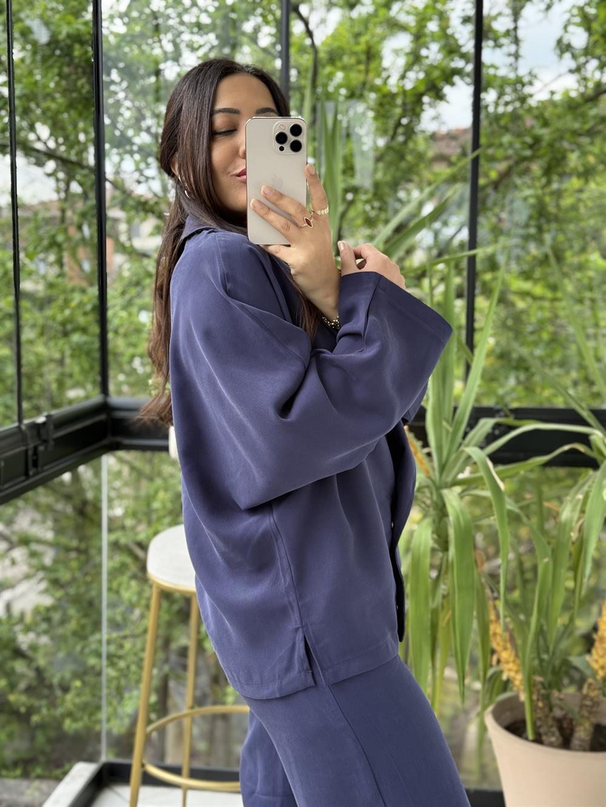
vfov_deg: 39.7
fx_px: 1120
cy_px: 404
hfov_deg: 30.3
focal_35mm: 48
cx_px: 303
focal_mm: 6.76
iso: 50
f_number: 1.78
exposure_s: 1/170
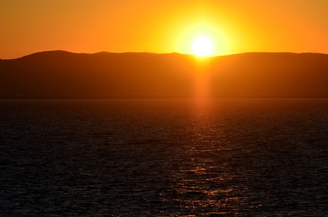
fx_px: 1826
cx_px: 209
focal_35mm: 201
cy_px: 163
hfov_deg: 10.3
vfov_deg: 6.8
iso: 450
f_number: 4.5
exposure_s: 1/8000
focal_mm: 70
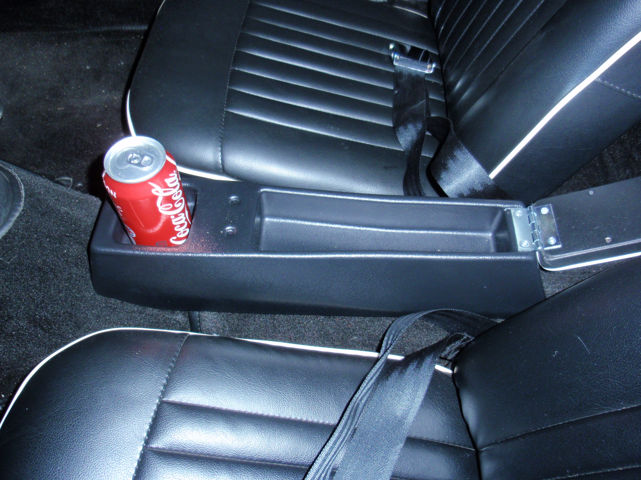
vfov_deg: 49.7
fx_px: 518
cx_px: 320
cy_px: 240
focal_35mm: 28
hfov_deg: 63.4
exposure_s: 1/30
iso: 100
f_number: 3.2
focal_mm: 5
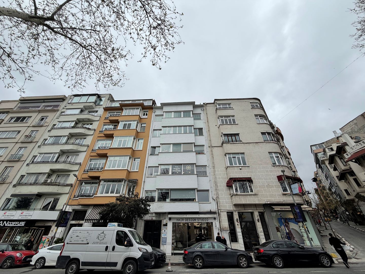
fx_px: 148
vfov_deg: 85.7
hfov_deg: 102.1
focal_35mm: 14
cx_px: 182
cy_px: 137
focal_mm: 2.22
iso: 20
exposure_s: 1/1001
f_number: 2.2
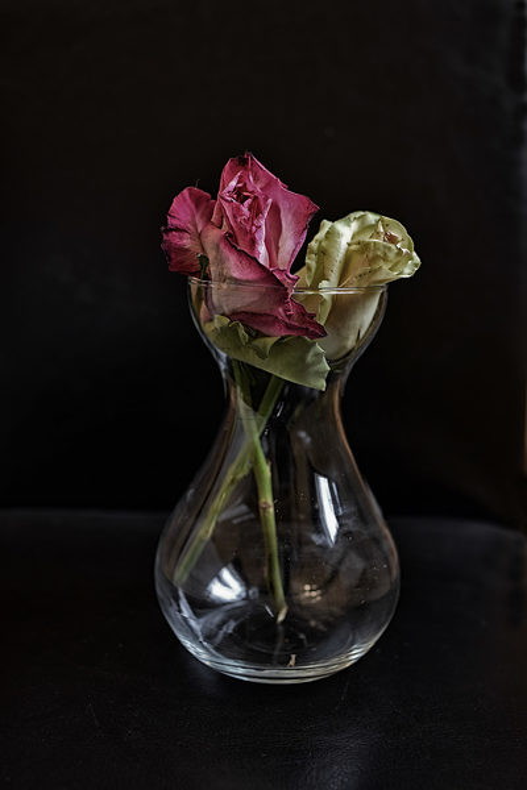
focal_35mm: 35
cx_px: 264
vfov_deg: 54.4
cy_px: 395
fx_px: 768
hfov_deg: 37.9
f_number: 4
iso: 100
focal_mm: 35
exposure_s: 1/2.5
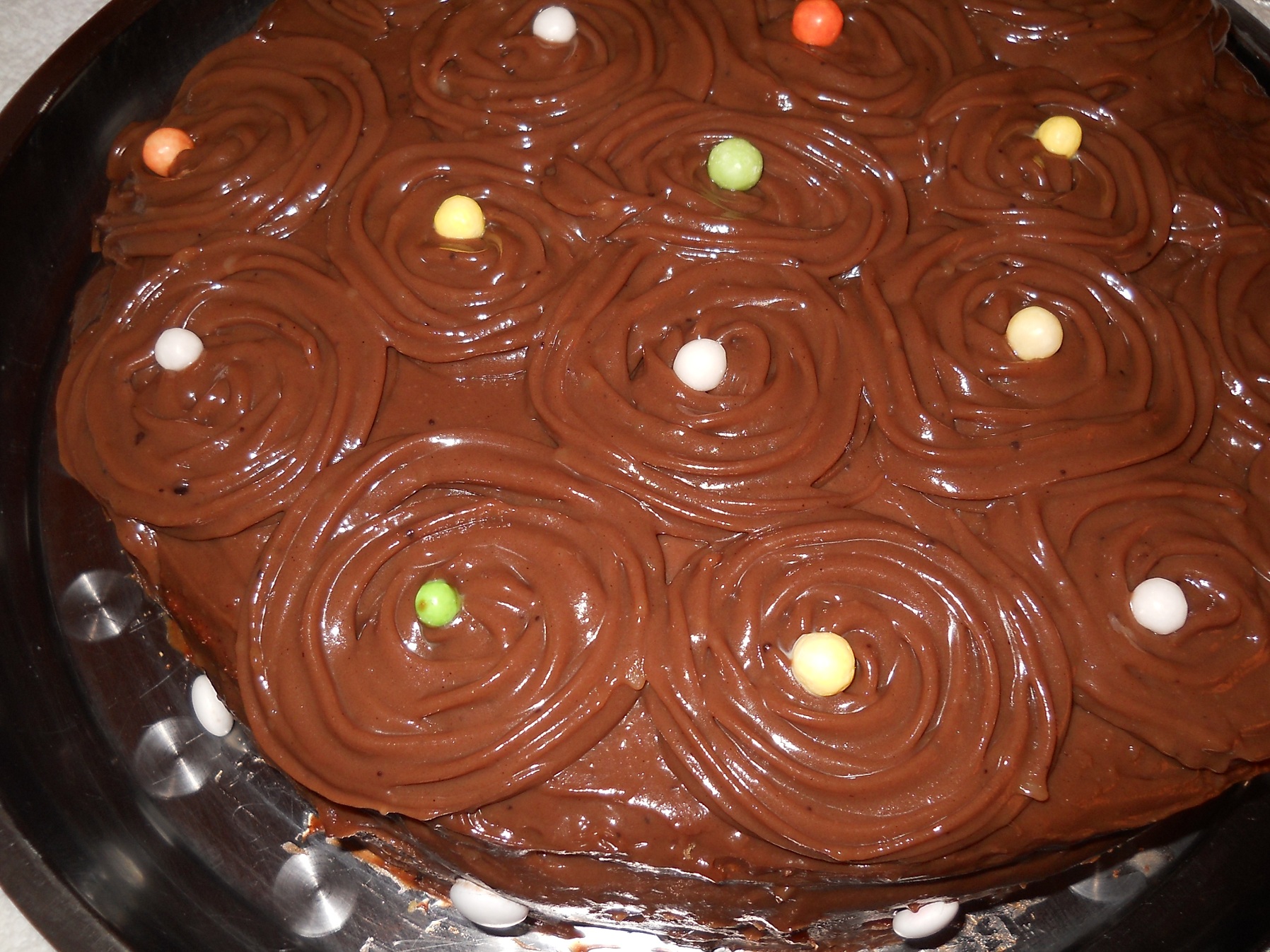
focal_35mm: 41
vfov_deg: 35.1
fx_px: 1504
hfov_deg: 45.8
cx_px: 635
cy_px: 476
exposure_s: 1/30
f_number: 5.5
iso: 80
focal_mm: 6.72
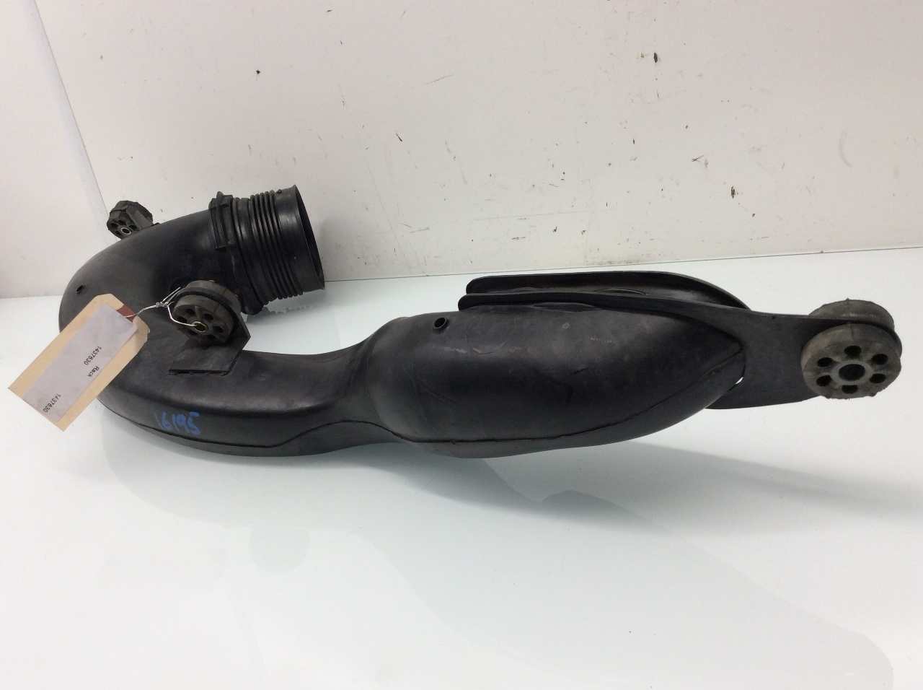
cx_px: 462
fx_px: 852
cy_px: 345
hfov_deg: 56.9
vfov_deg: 44.1
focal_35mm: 32
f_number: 2.4
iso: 50
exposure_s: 1/60
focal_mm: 3.3
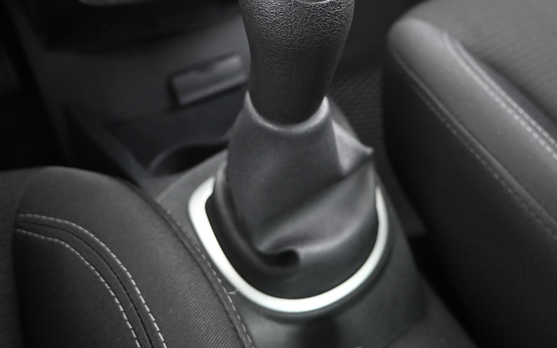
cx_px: 328
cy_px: 93
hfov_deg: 55.0
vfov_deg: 35.6
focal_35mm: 35
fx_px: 531
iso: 2500
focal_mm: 16
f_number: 3.5
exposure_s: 1/6
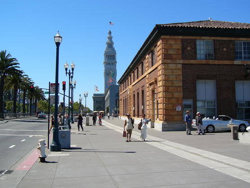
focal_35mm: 40
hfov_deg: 46.8
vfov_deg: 35.9
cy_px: 81
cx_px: 115
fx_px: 289
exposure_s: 1/160
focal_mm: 5.8
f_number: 8
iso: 50
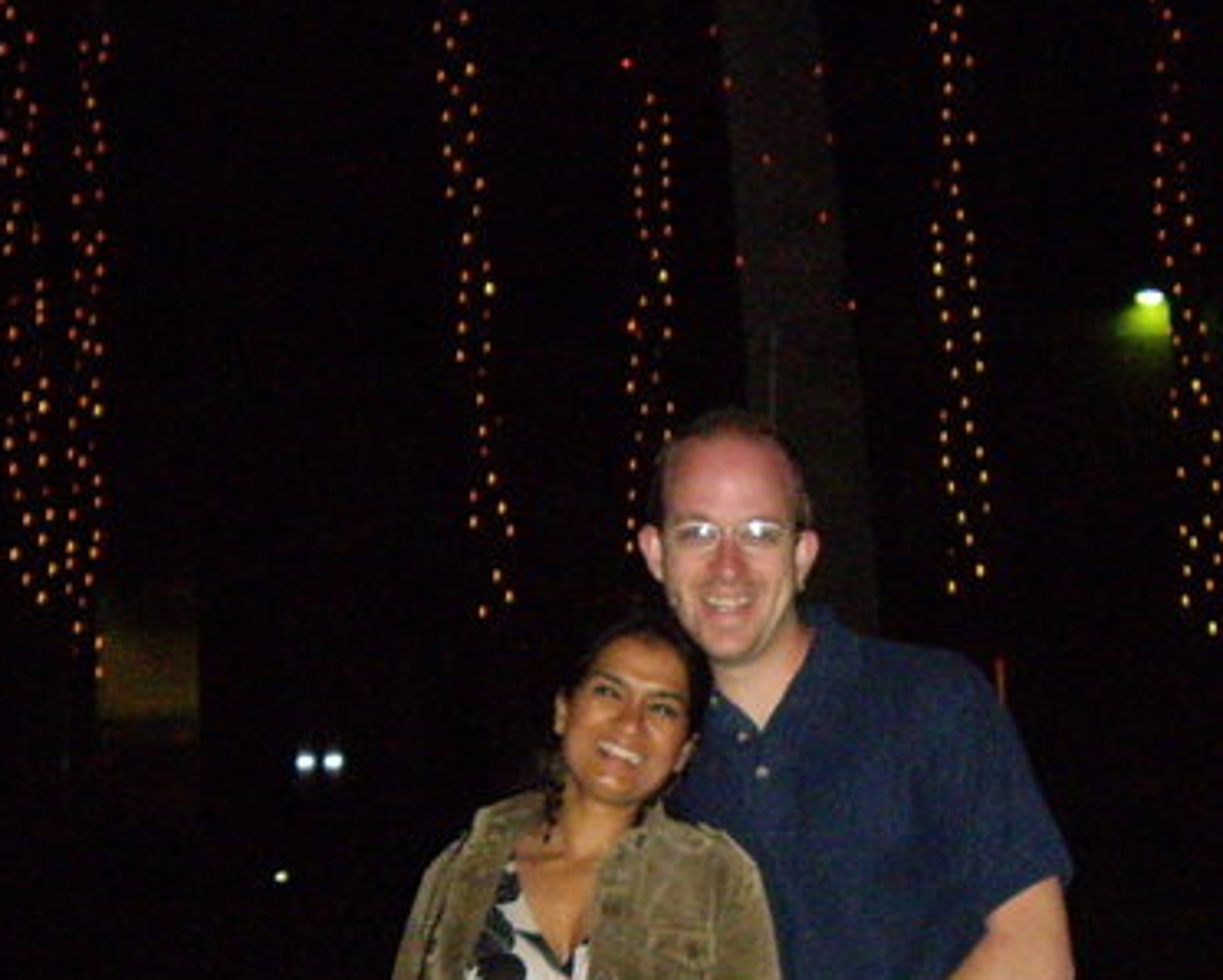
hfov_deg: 18.8
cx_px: 700
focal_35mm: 102
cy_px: 730
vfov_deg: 15.0
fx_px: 3694
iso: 400
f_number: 2.7
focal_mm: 6.2
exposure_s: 1/40
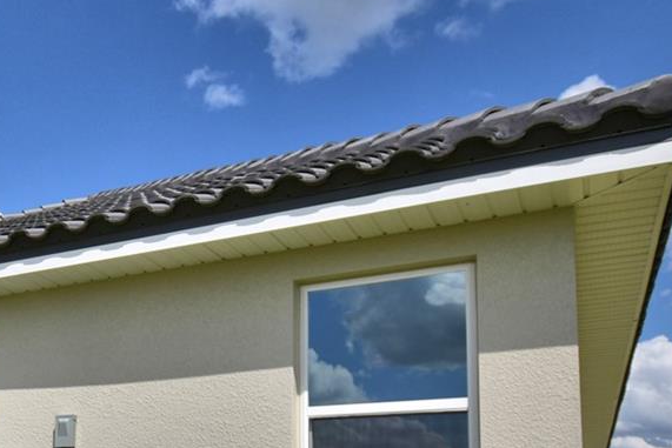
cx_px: 5
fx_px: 784
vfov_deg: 29.9
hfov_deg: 40.7
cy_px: 439
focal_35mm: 42
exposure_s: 1/2000
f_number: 4.5
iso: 100
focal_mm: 10
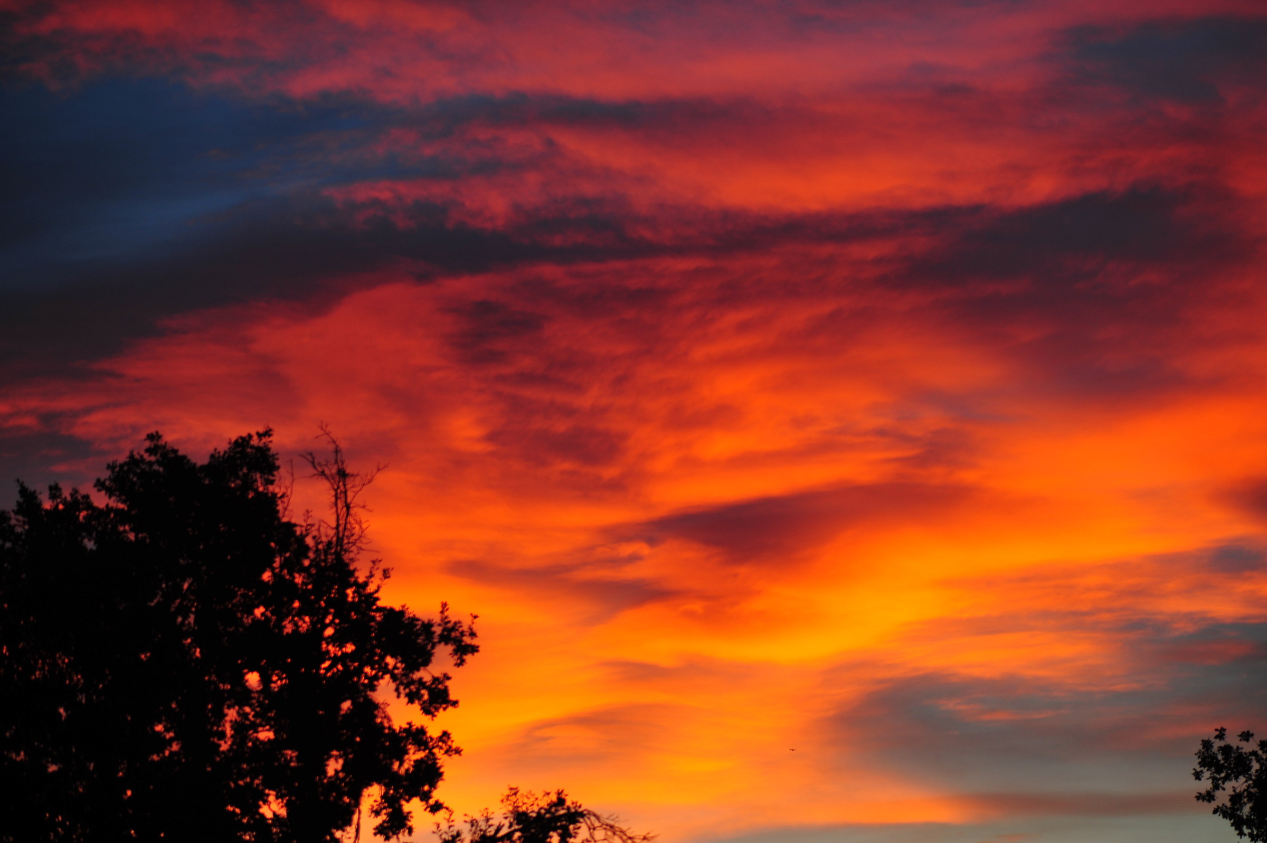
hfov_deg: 12.5
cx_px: 634
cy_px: 422
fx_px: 5803
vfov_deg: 8.3
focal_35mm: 165
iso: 400
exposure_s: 1/100
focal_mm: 165
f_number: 5
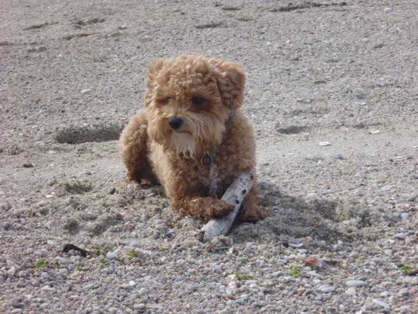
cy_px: 157
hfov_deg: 15.4
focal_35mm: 128
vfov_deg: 11.6
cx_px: 209
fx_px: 1546
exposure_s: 1/200
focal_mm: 22.8
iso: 80
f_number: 5.9
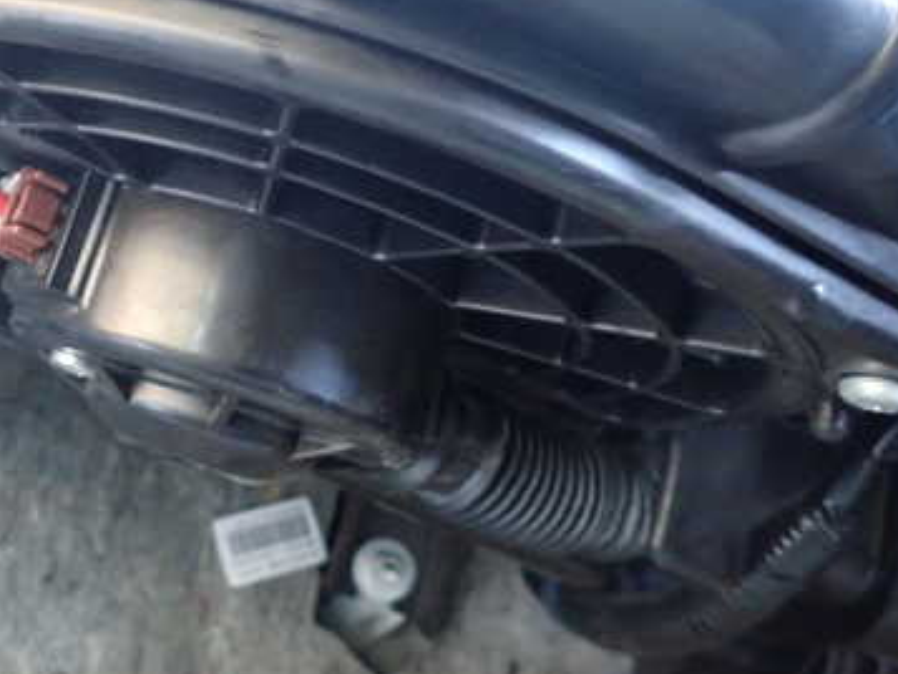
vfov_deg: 33.8
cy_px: 191
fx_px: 1090
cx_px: 189
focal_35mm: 42
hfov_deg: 42.9
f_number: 2
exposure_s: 1/30
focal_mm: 4.5
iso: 800
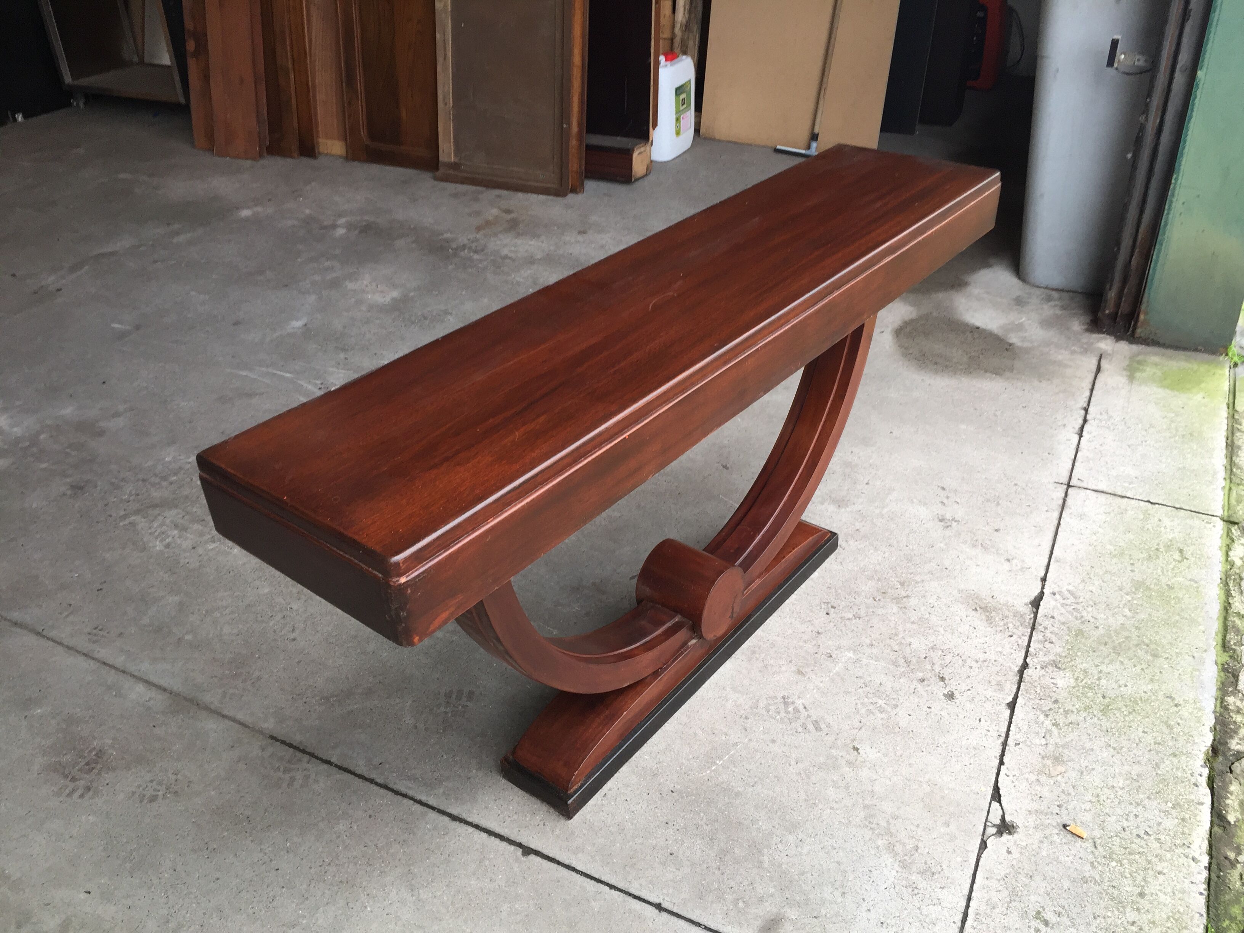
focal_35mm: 29
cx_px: 622
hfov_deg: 61.7
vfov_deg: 48.2
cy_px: 466
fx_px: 1042
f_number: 2.2
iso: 50
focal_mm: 4.15
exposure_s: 1/100
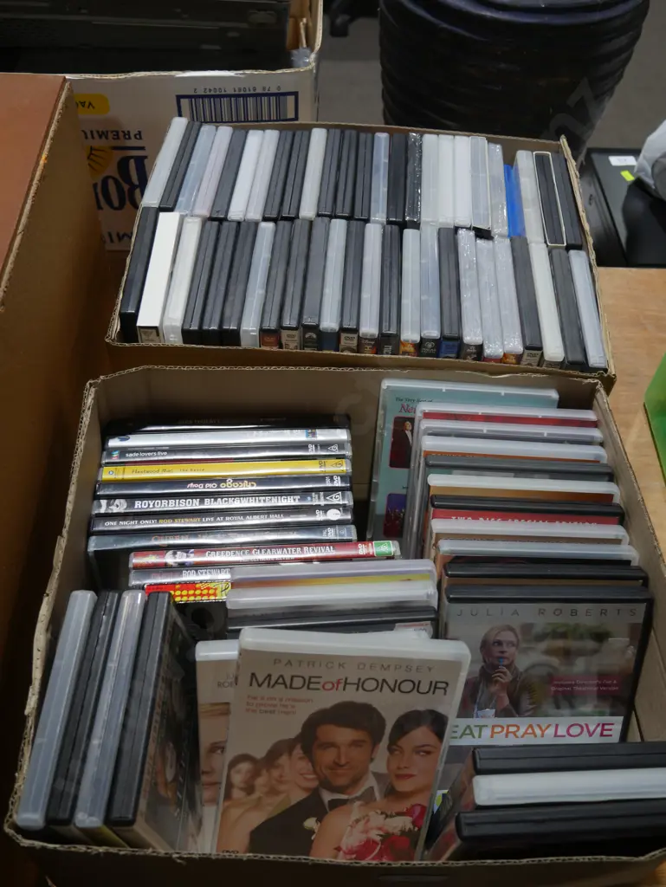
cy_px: 444
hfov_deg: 44.2
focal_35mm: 32
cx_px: 333
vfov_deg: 56.8
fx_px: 820
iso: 200
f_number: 3.6
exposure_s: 1/80
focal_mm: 16
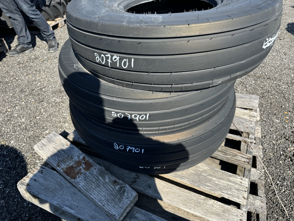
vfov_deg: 56.8
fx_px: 204
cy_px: 110
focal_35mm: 24
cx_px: 147
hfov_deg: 71.6
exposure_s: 1/1488
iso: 80
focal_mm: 6.76
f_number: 1.78
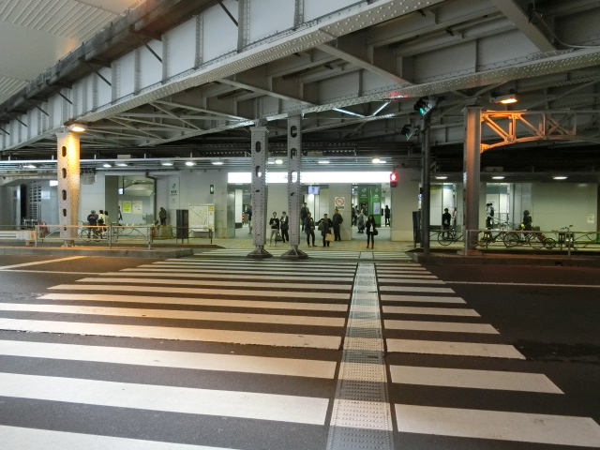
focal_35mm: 25
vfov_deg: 54.9
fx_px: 433
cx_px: 300
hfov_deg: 69.4
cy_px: 225
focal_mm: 4.5
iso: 400
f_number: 3.5
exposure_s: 1/80
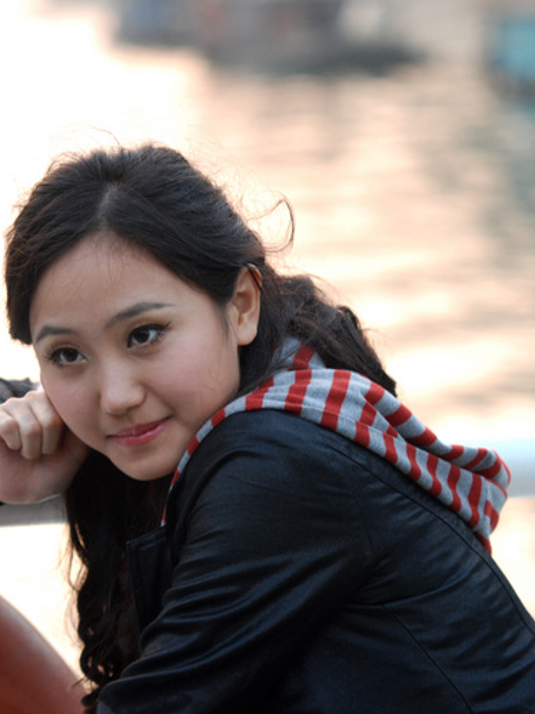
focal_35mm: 178
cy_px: 358
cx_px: 243
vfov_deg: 11.1
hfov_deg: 8.3
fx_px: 3670
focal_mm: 82
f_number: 2.8
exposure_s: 1/100
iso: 400
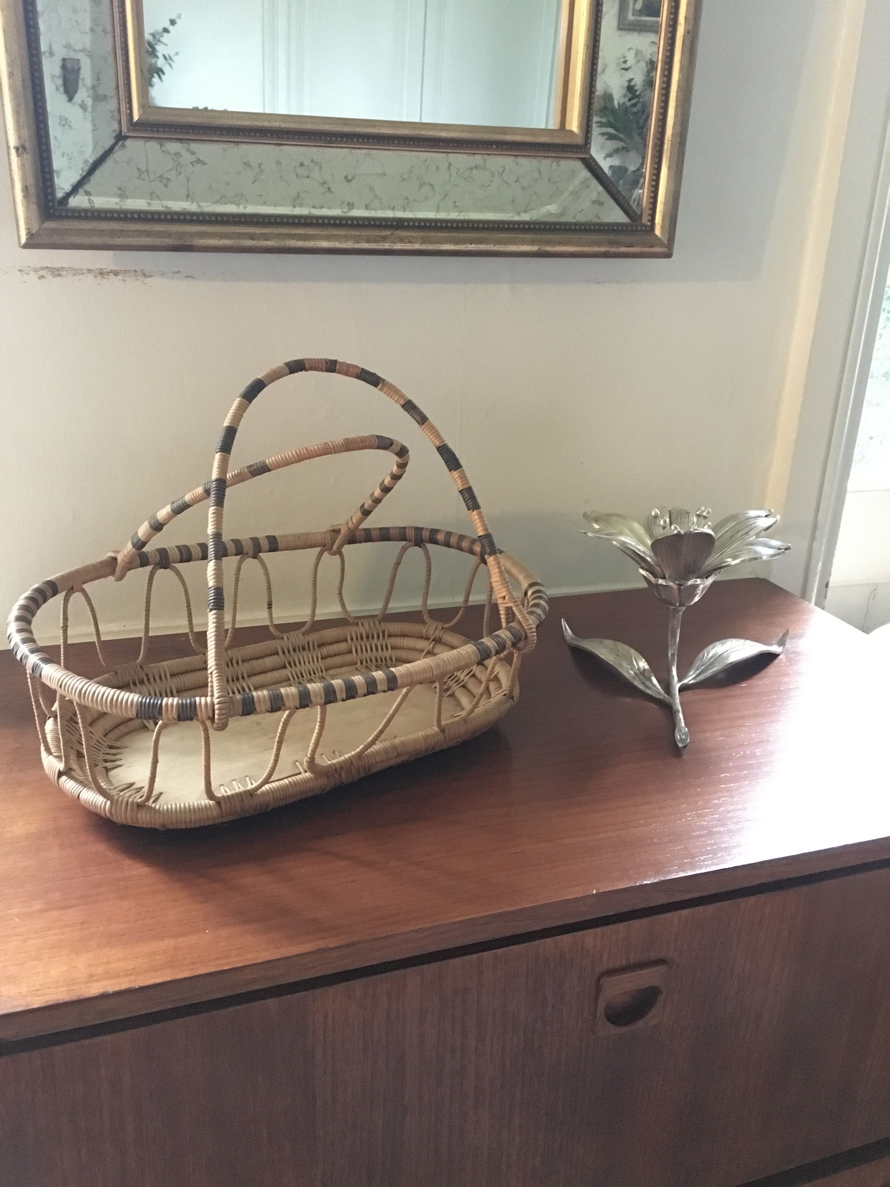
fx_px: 994
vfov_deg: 61.7
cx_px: 445
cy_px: 594
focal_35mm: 29
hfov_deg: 48.2
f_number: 2.2
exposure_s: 1/17
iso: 1000
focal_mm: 4.15
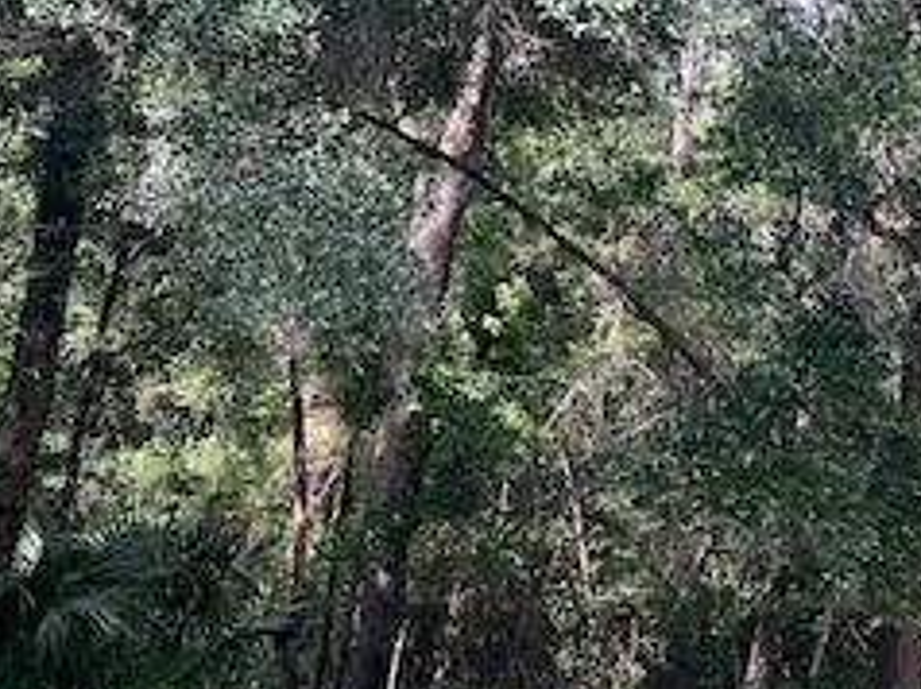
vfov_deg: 20.9
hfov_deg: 24.4
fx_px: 1861
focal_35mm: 70
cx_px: 1192
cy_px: 430
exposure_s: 1/488
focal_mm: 5.7
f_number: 1.5
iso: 50
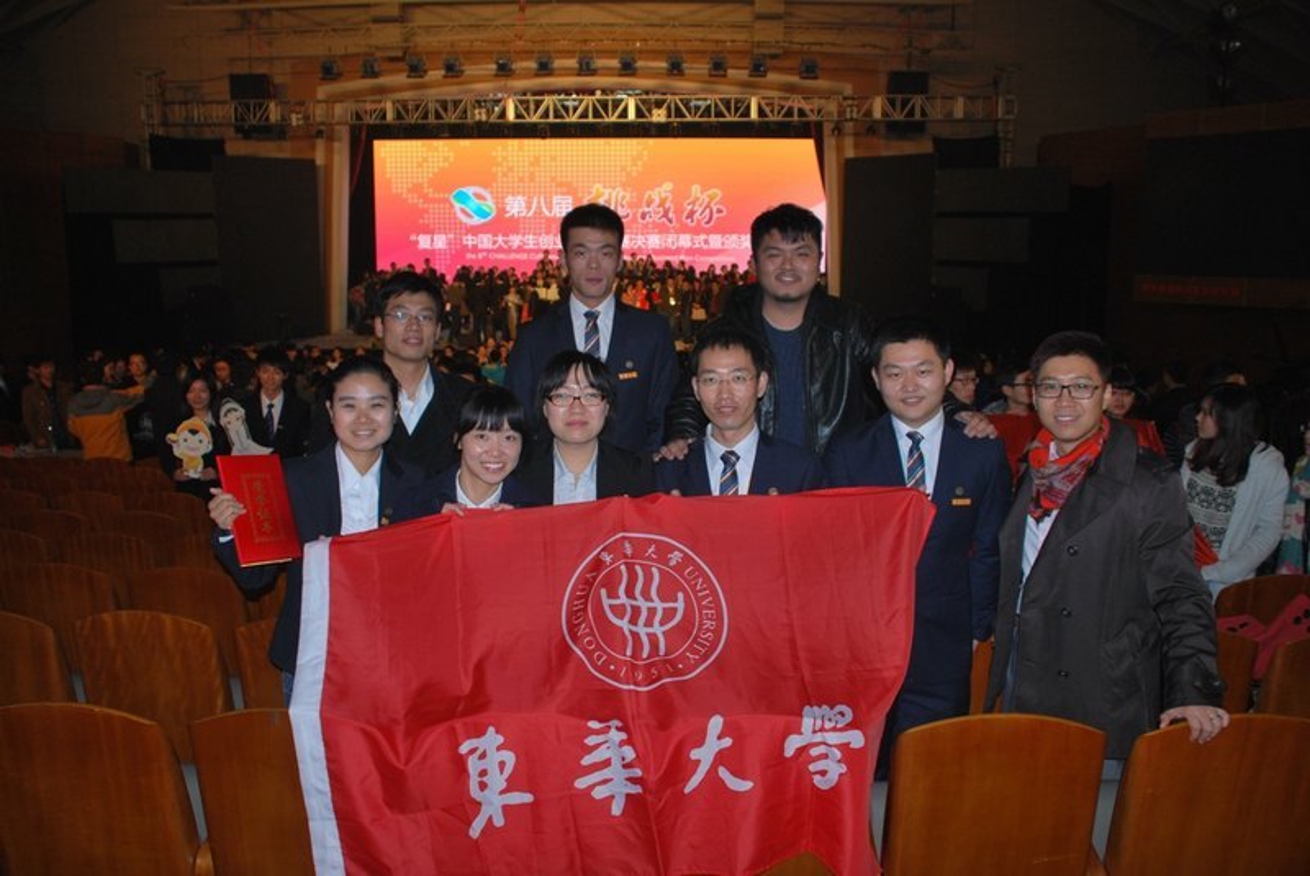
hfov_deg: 61.9
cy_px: 438
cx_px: 655
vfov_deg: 43.7
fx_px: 1093
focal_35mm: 30
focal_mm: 20
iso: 200
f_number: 3.8
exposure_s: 1/60
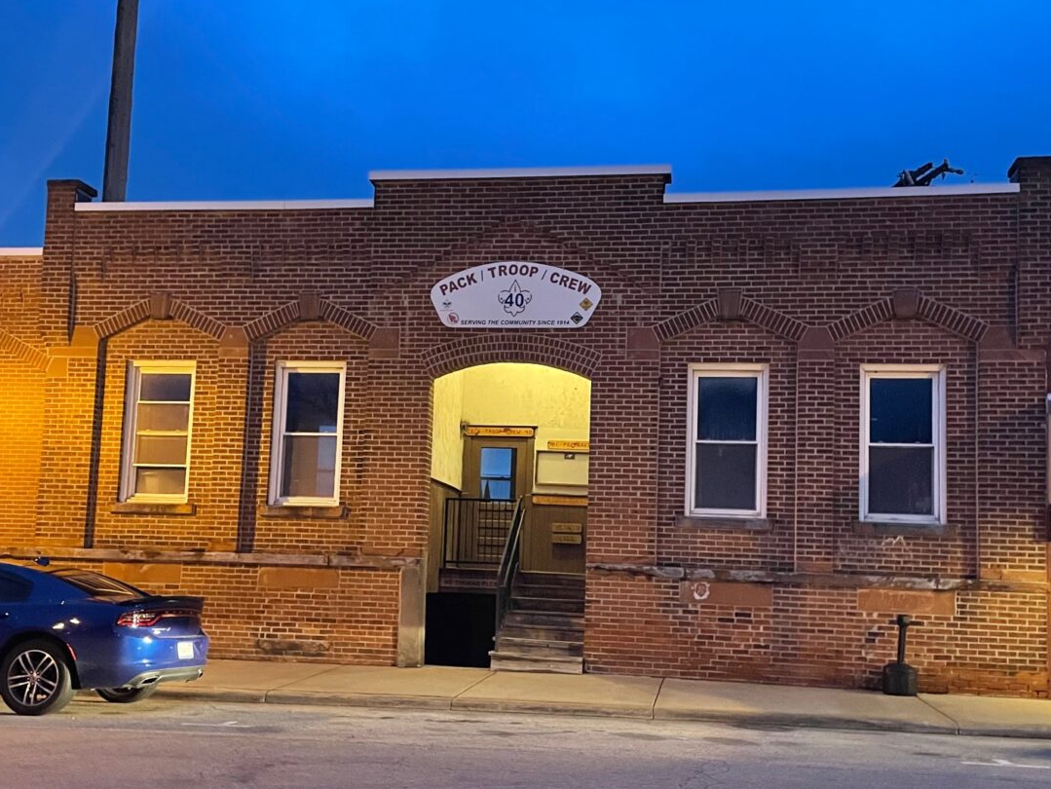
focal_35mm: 37
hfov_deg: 50.1
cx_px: 523
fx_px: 1124
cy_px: 473
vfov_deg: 38.5
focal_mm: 4.2
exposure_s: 1/30
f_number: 1.6
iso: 1000
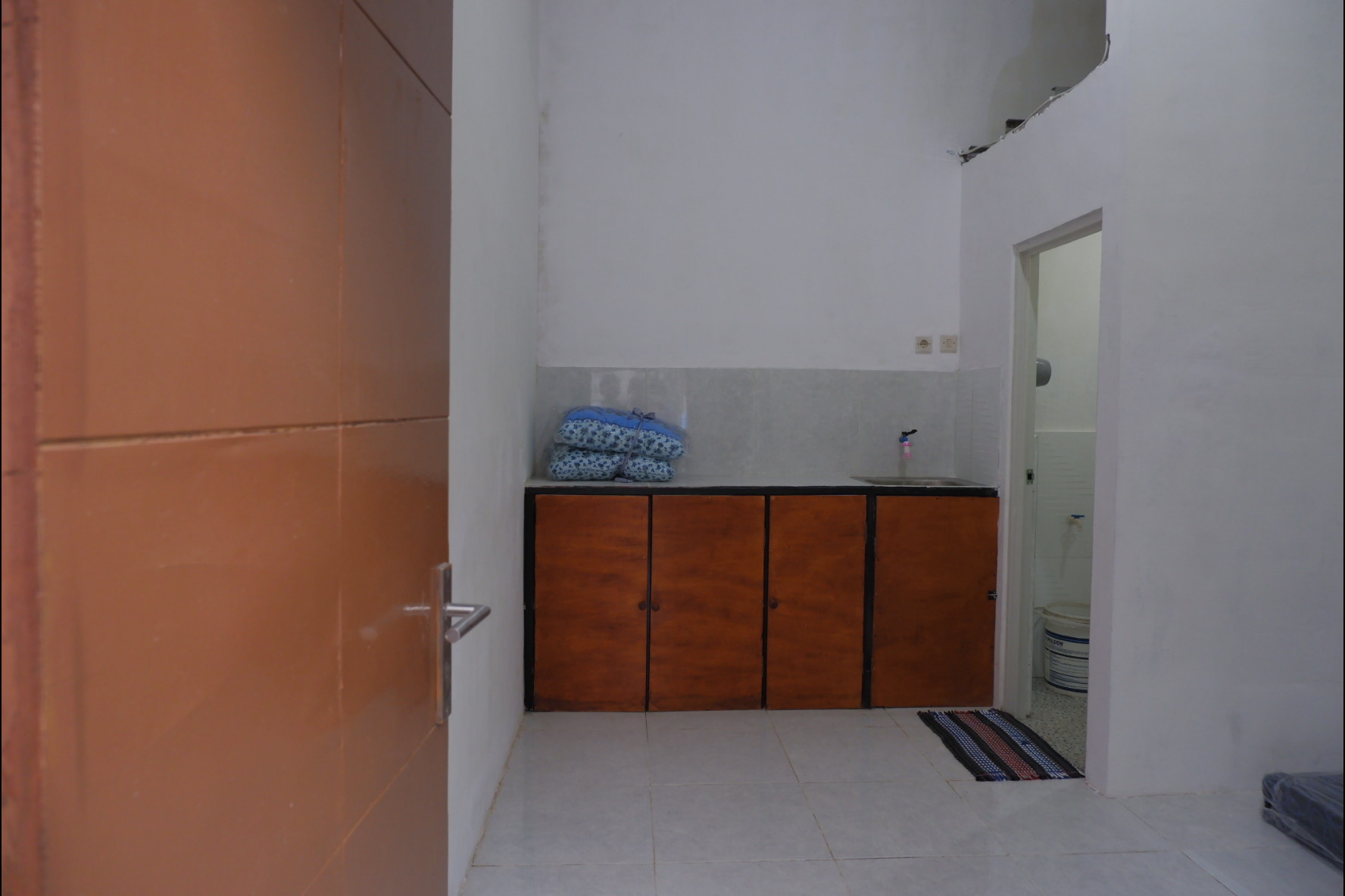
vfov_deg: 55.1
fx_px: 859
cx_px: 672
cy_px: 448
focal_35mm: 23
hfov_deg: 76.1
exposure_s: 1/60
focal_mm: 15
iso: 800
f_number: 4
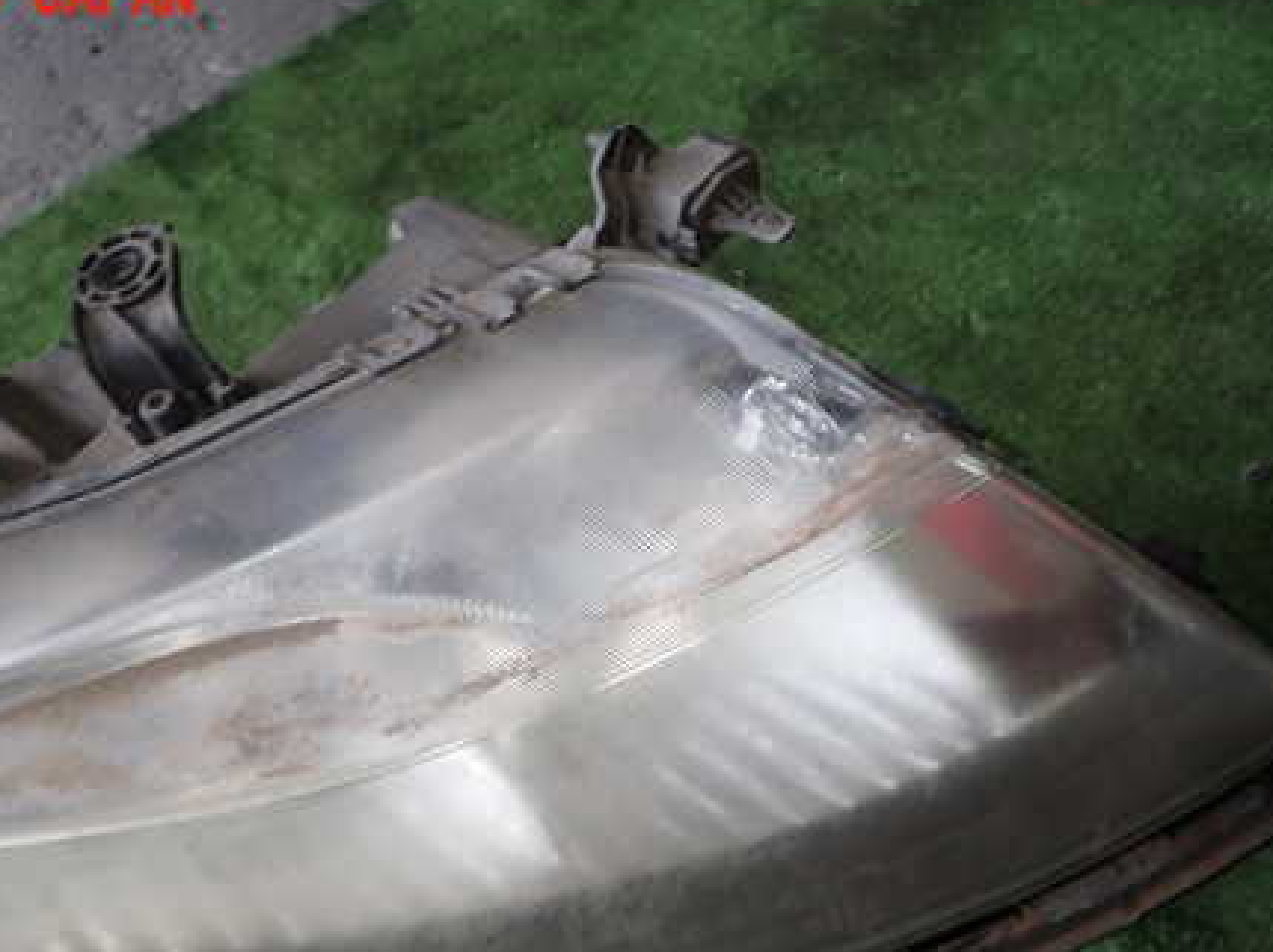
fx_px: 1286
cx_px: 546
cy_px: 626
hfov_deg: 52.5
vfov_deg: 40.2
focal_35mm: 35
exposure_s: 1/30
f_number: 5.6
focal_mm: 4.5
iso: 100
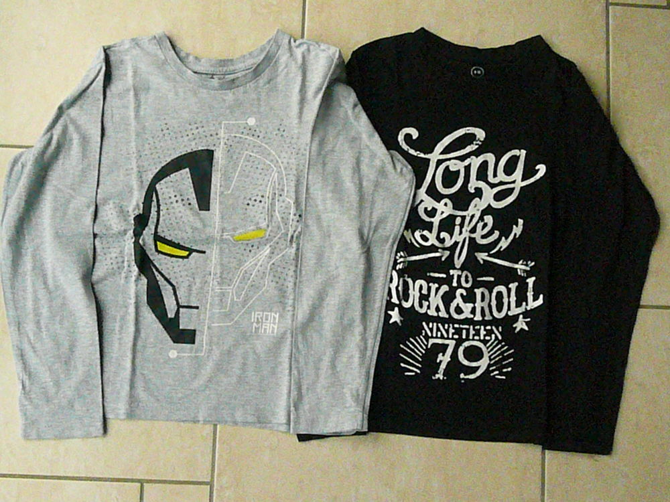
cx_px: 335
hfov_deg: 41.2
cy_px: 251
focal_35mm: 46
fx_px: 890
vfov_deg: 31.5
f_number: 10
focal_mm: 7.5
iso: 3200
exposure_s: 1/800
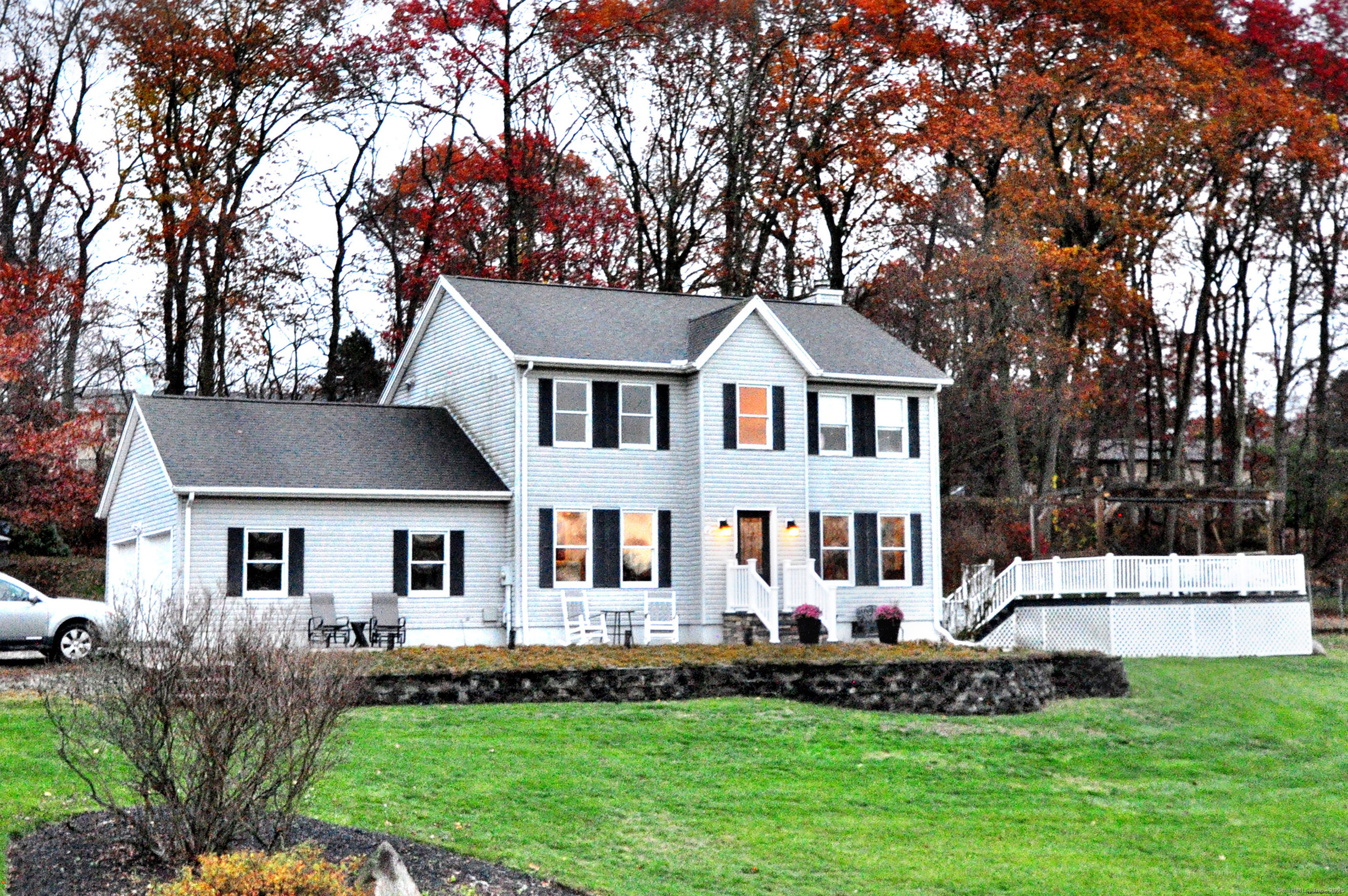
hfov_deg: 62.0
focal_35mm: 30
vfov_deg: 43.5
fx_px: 1122
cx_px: 674
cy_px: 448
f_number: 5
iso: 3200
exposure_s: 1/200
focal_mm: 20
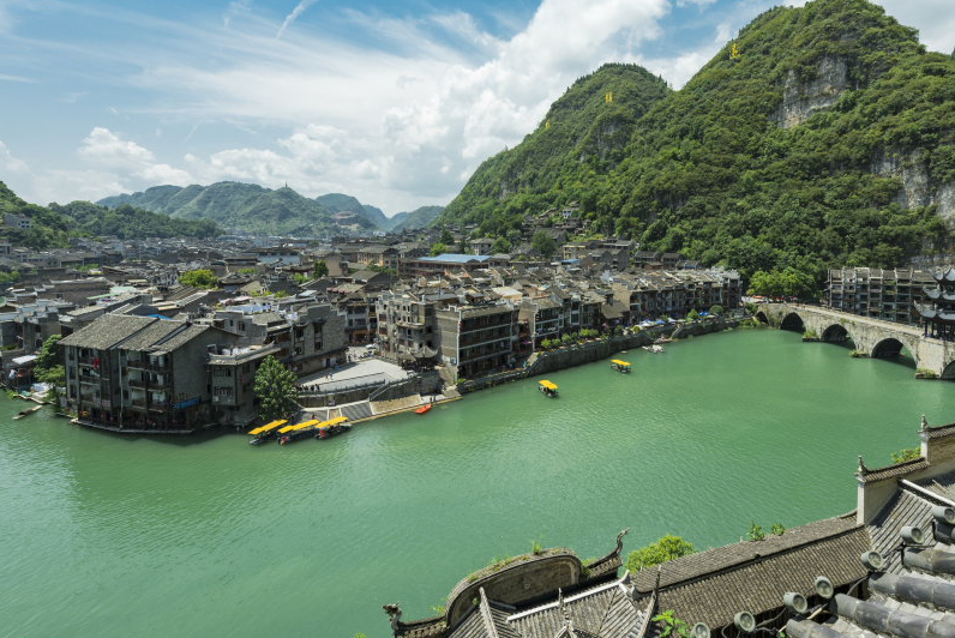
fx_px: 478
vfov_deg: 67.0
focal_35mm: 18
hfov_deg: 88.9
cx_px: 570
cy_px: 265
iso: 100
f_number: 11
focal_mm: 14
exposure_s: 1/250
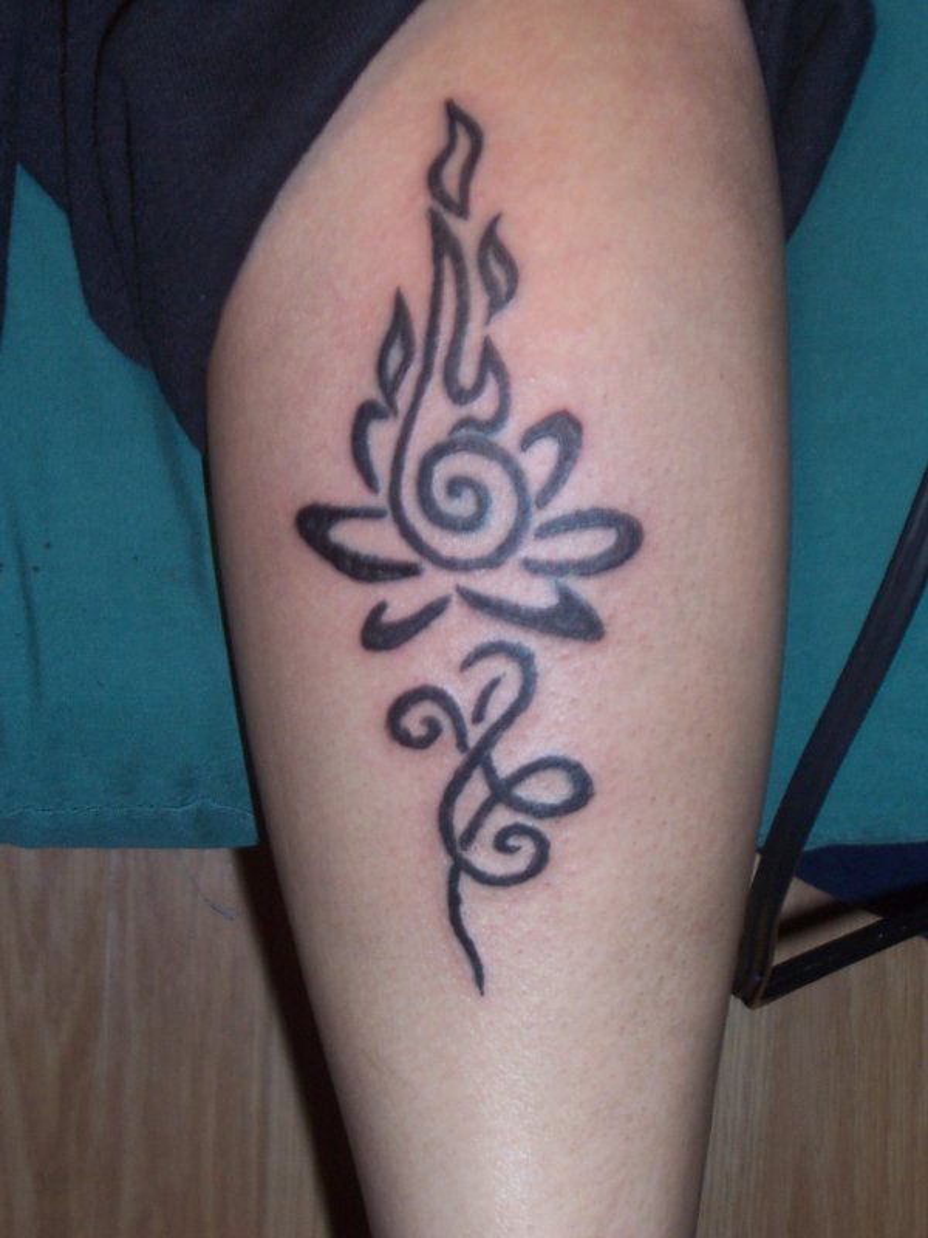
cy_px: 619
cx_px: 464
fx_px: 2931
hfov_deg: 18.0
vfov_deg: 23.8
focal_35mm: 82
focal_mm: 13.5
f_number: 4.1
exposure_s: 1/90
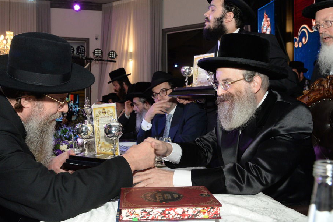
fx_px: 315
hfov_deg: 55.6
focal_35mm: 34
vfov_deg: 38.9
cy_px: 107
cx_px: 146
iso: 2500
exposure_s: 1/100
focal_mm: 30
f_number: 7.1
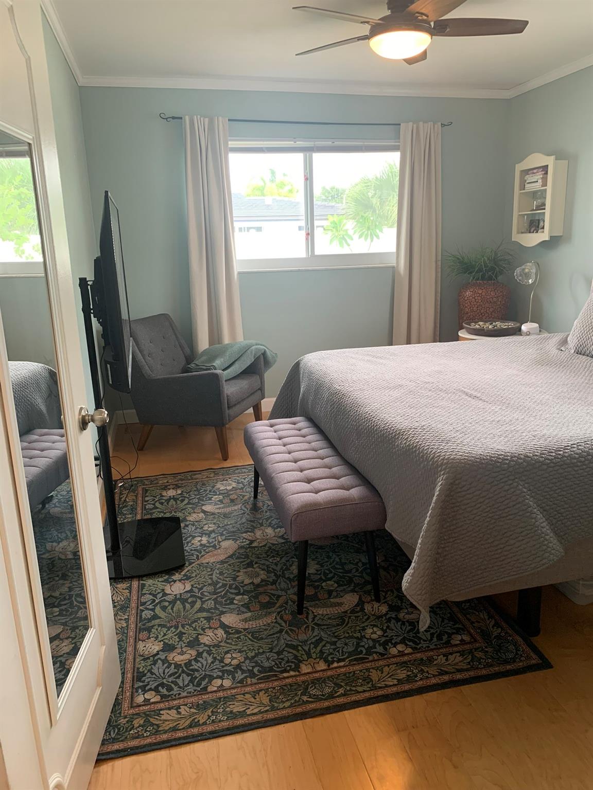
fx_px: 594
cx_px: 296
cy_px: 395
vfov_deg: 67.3
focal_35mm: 26
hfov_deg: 53.1
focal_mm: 4.25
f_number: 1.8
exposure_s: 1/60
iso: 125
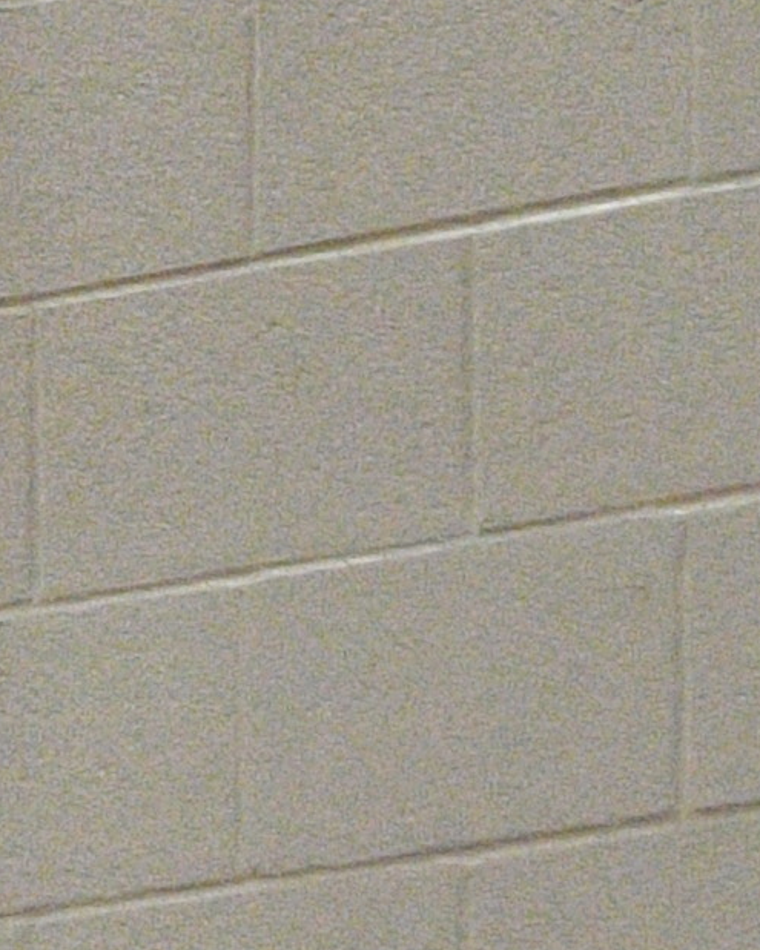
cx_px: -1833
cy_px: -703
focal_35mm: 1038
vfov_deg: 1.9
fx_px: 29192
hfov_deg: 1.5
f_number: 5.6
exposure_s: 1/1600
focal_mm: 82
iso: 6400
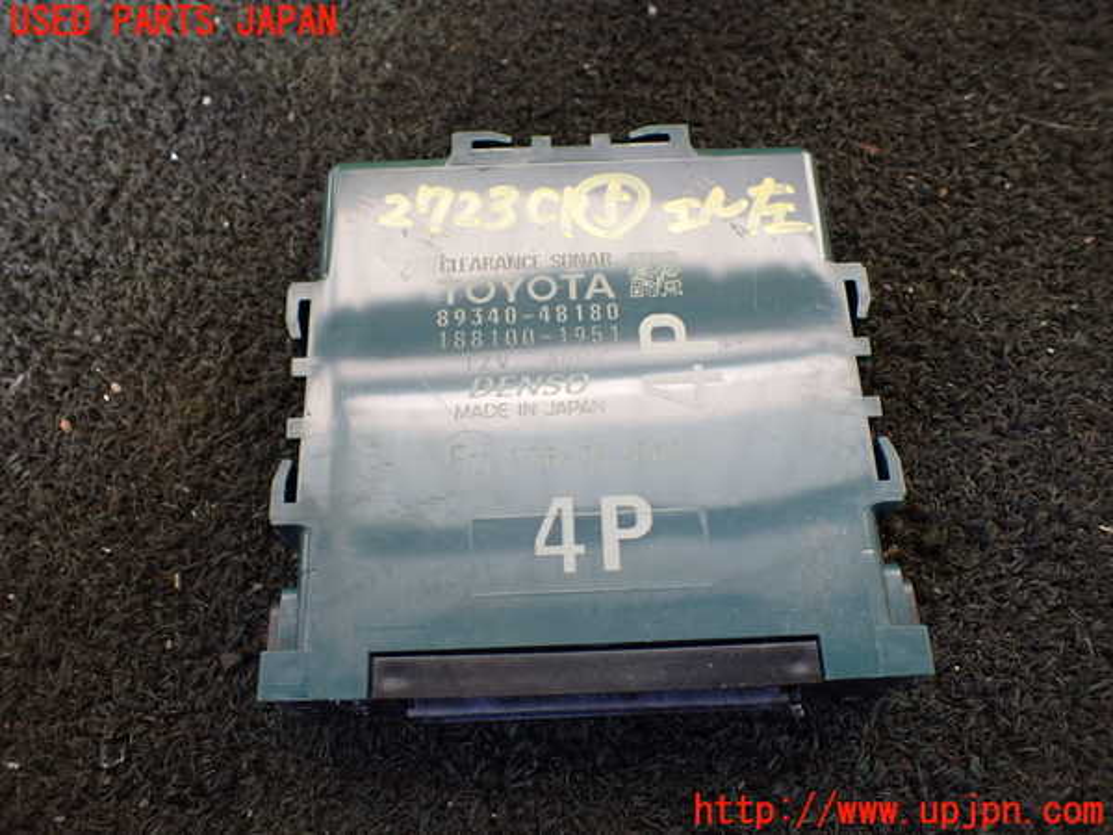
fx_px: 965
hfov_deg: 60.0
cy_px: 418
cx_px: 556
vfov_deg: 46.8
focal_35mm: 30
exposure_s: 1/125
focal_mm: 5.4
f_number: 2.3
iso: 400
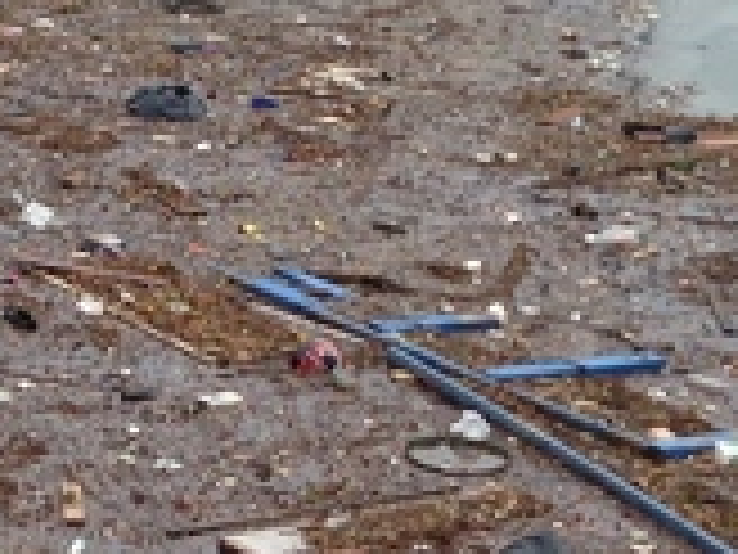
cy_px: 450
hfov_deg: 12.2
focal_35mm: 161
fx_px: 3432
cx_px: 81
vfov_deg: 9.2
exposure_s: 1/272
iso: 50
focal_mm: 4.13
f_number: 2.4
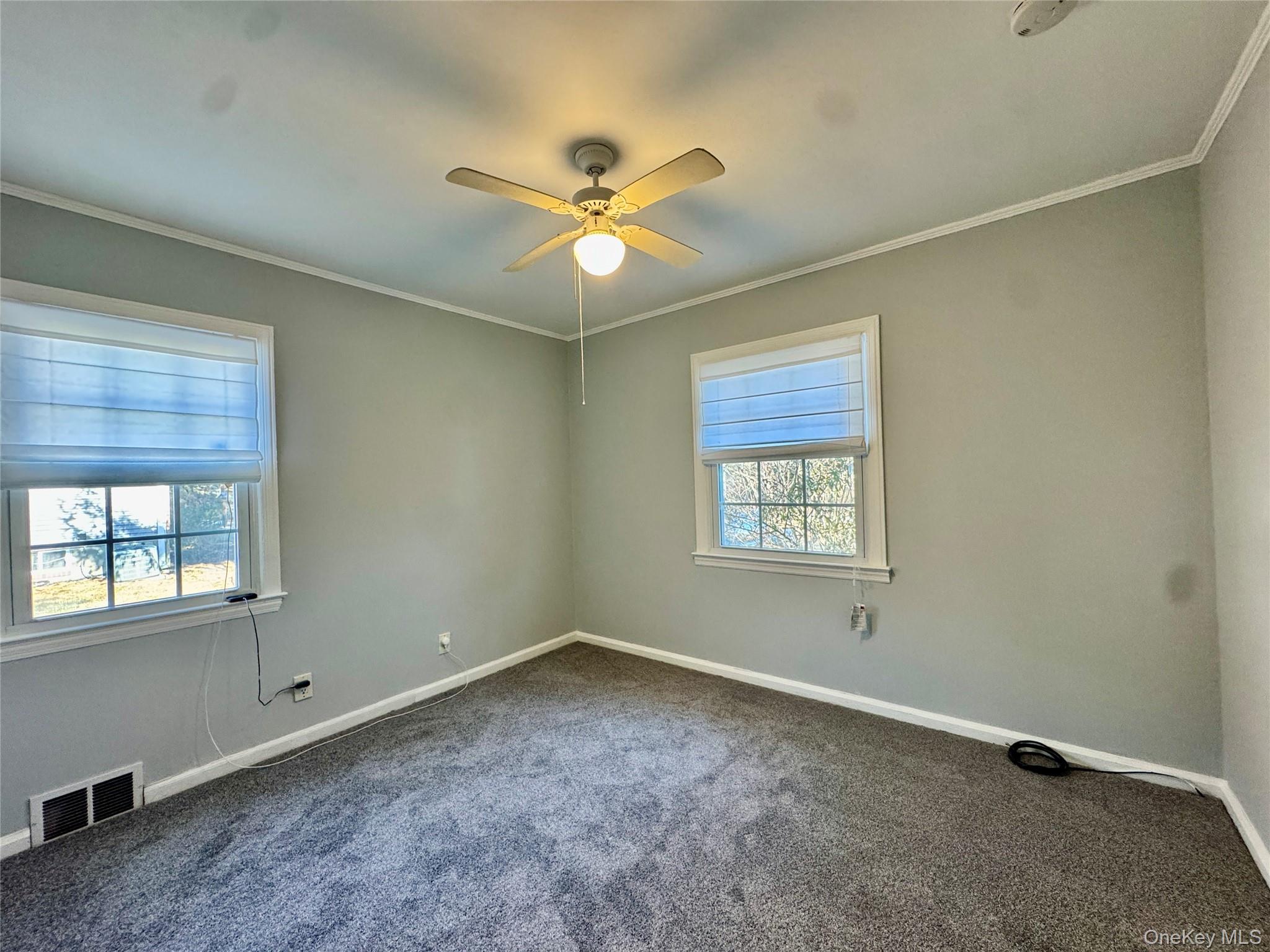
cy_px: 476
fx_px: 514
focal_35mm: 14
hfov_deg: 102.1
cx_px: 635
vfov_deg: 85.7
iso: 250
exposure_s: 1/120
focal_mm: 2.22
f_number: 2.2
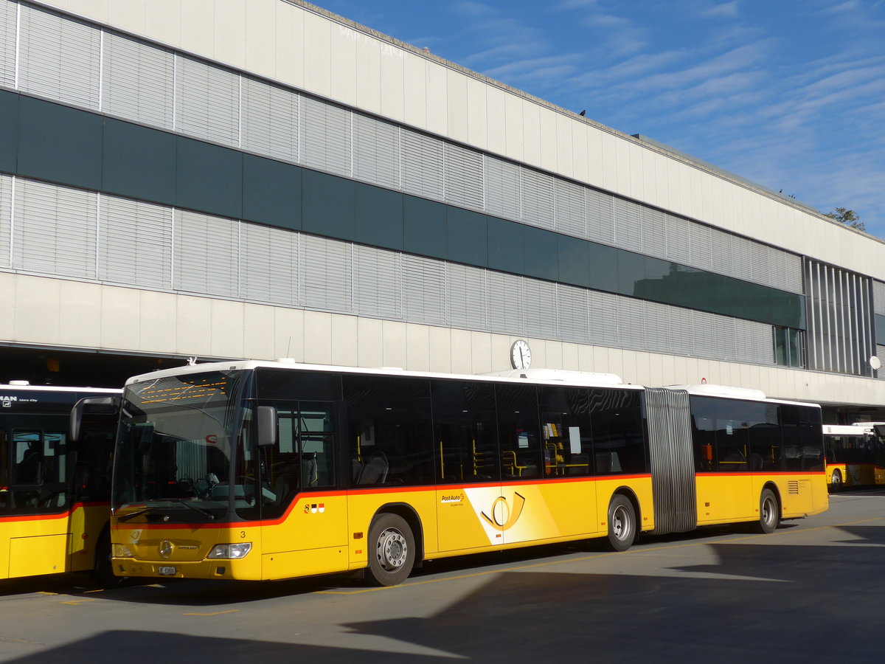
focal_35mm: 46
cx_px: 442
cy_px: 332
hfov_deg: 41.2
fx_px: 1176
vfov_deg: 31.5
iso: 80
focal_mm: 9.5
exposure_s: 1/1600
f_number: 3.2
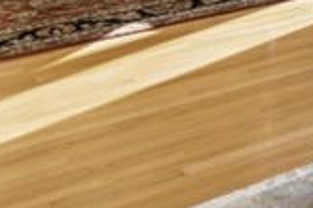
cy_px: -256
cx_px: 850
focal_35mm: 92
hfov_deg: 12.9
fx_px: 800
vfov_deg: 12.4
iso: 200
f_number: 5.6
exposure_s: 1/40
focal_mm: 14
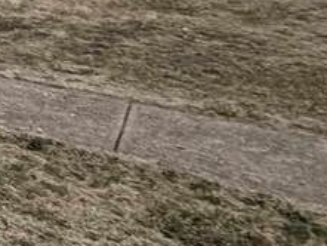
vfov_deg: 16.1
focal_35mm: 81
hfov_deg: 12.6
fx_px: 766
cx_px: -587
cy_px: -159
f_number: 2.2
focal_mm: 2.22
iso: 320
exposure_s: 1/60
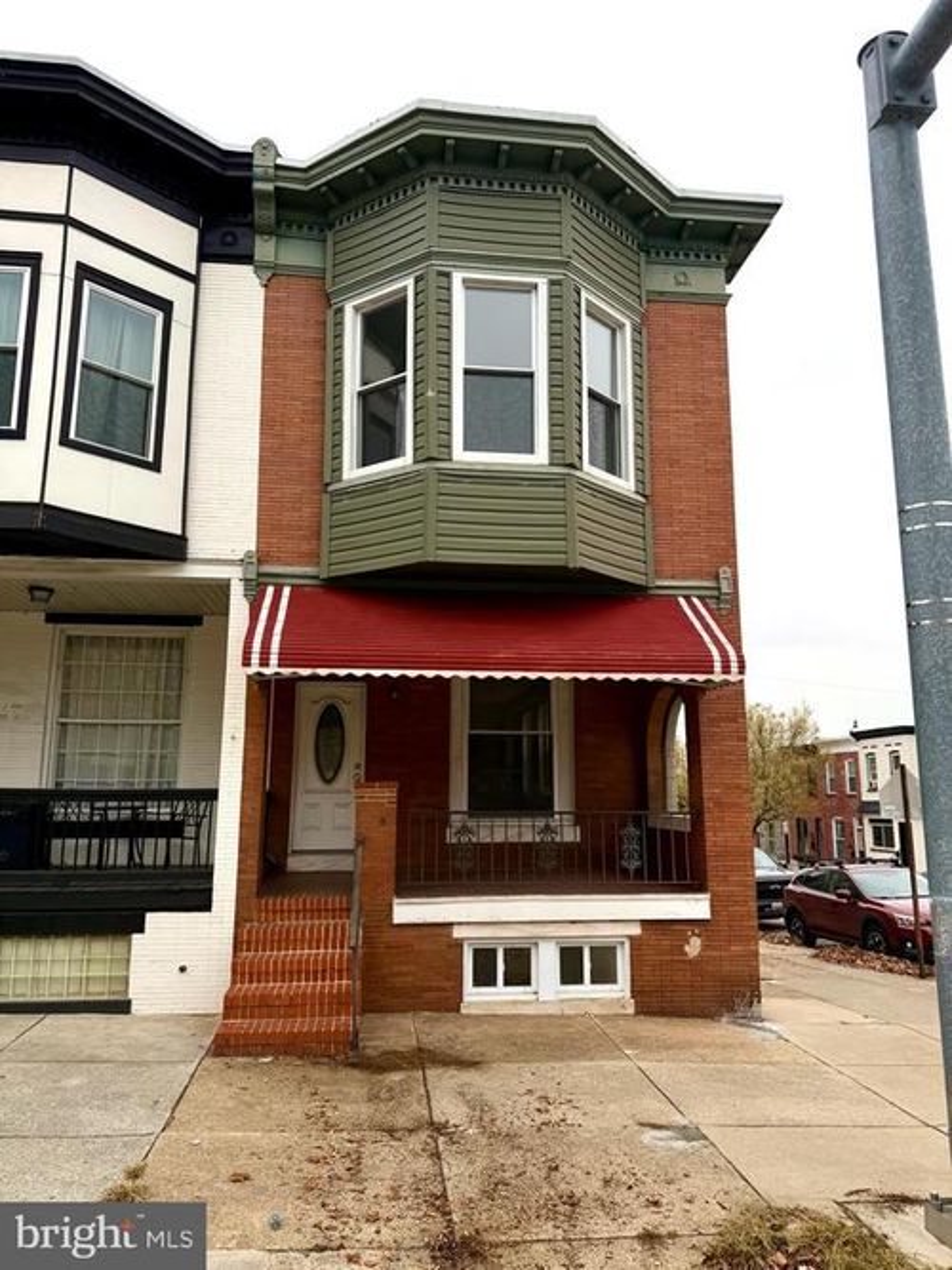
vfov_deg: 71.6
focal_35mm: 24
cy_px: 635
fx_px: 880
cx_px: 476
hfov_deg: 56.8
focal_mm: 6.76
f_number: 1.78
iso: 100
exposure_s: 1/2611
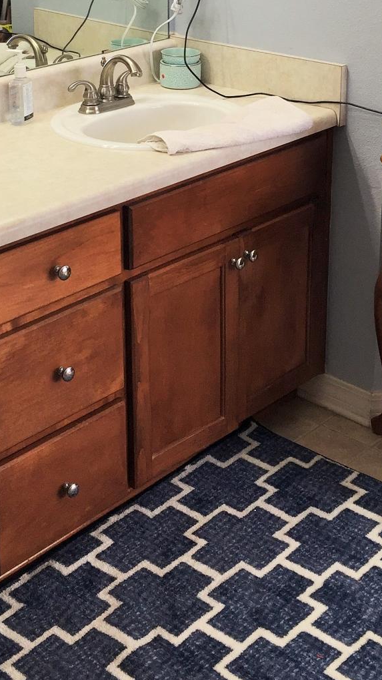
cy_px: 132
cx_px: 187
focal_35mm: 62
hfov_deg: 19.4
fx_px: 1117
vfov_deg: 32.9
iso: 50
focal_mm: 4.15
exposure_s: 1/120
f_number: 2.2
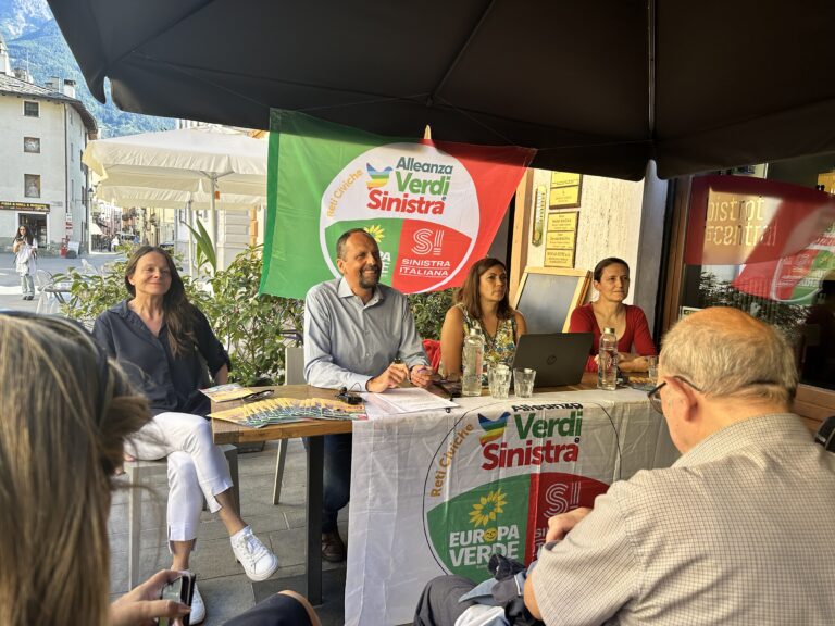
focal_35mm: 24
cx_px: 418
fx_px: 579
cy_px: 313
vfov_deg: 56.8
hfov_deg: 71.6
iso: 80
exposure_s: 1/409
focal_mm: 6.86
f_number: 1.78
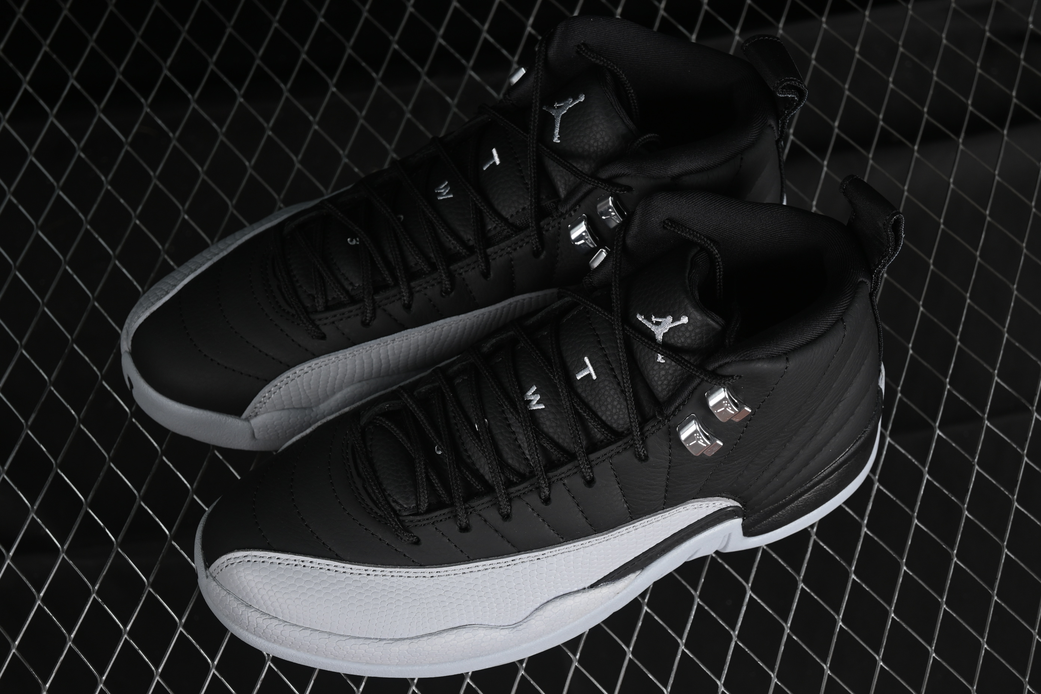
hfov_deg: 27.0
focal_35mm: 75
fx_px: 2169
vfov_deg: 18.2
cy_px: 347
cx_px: 520
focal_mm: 50
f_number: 6.3
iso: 160
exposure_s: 1/50
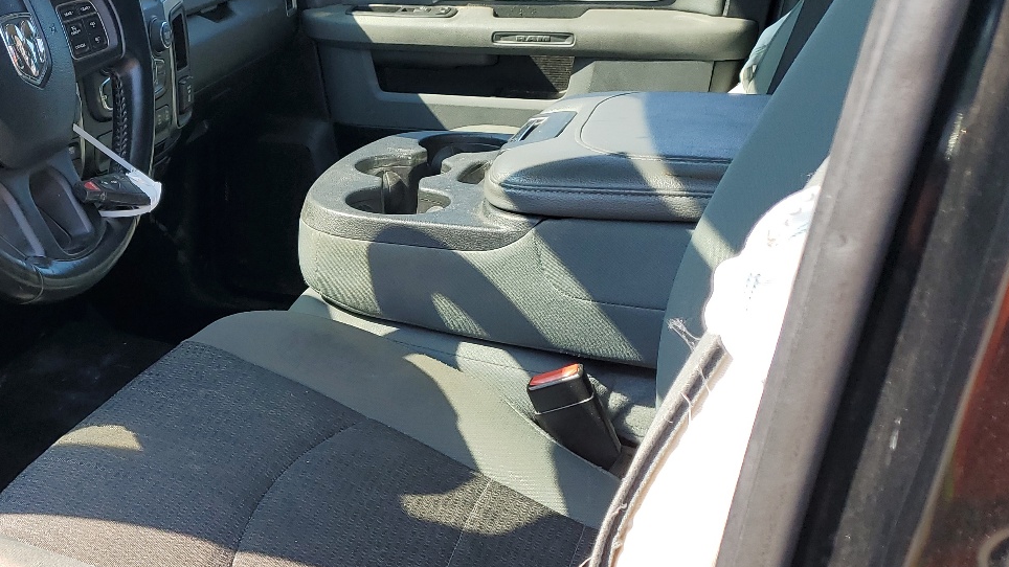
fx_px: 1257
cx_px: 182
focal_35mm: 47
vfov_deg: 25.4
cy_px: 335
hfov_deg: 41.6
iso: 50
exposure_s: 1/588
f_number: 1.5
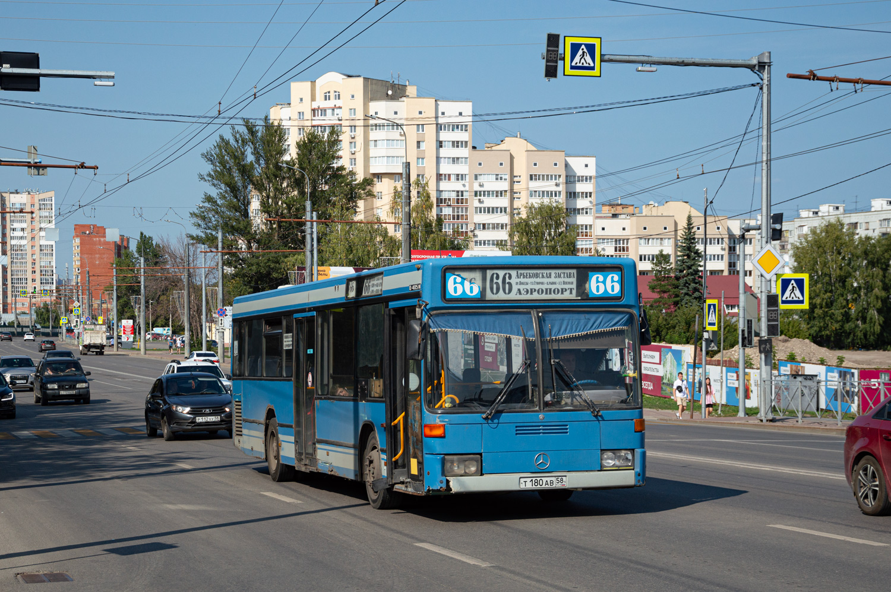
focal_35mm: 60
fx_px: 1484
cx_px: 446
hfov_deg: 33.4
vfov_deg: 22.6
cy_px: 296
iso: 100
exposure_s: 1/1000
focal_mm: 40
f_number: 6.3
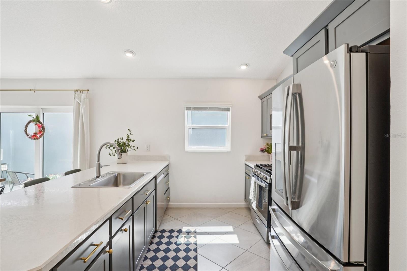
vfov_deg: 70.4
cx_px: 204
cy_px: 136
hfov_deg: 93.3
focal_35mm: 17
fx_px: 192
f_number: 9
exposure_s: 1/30
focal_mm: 17
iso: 160
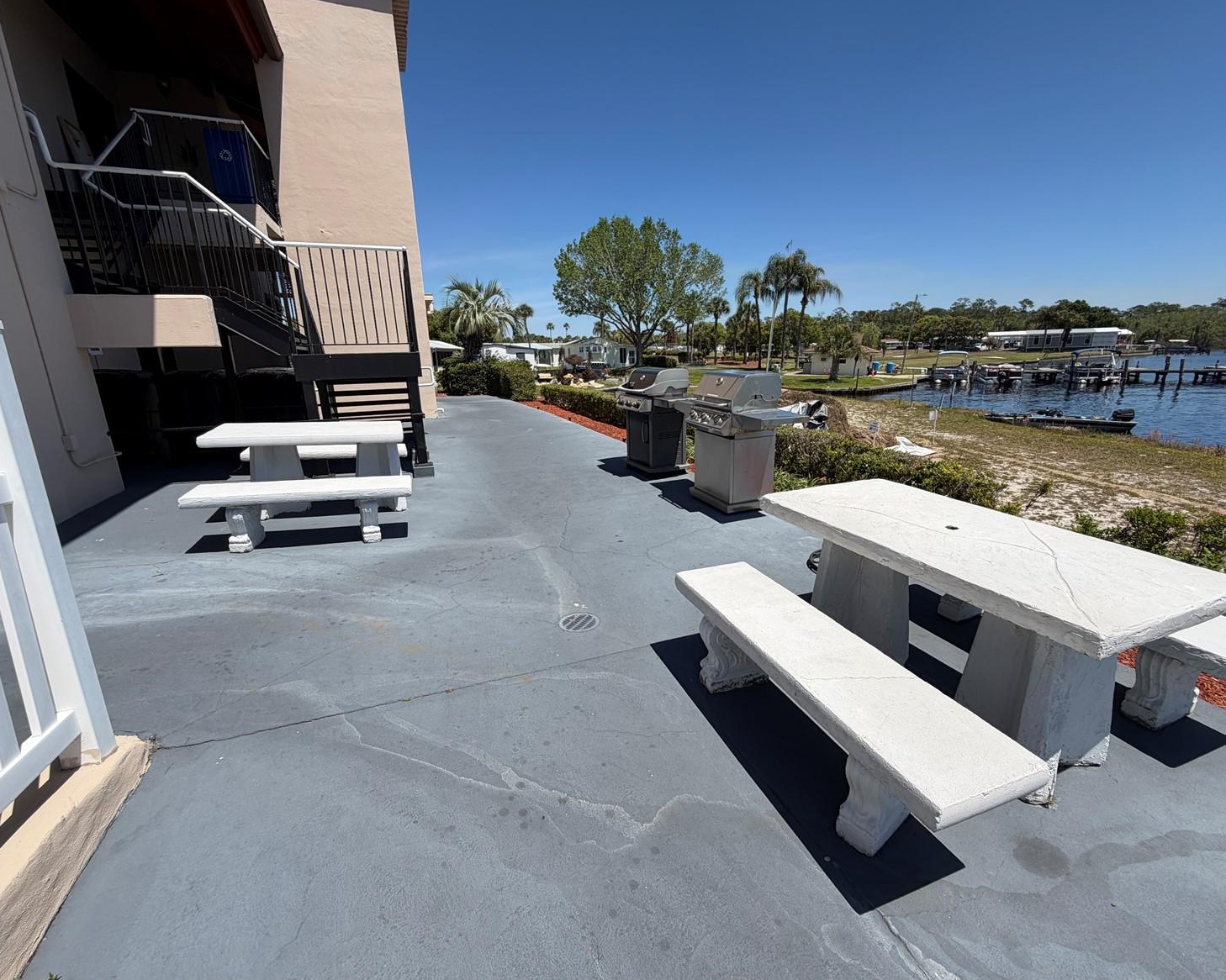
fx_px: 544
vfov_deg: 84.0
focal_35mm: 15
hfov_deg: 96.8
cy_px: 487
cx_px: 626
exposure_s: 1/1211
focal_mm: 2.22
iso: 20
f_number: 2.2
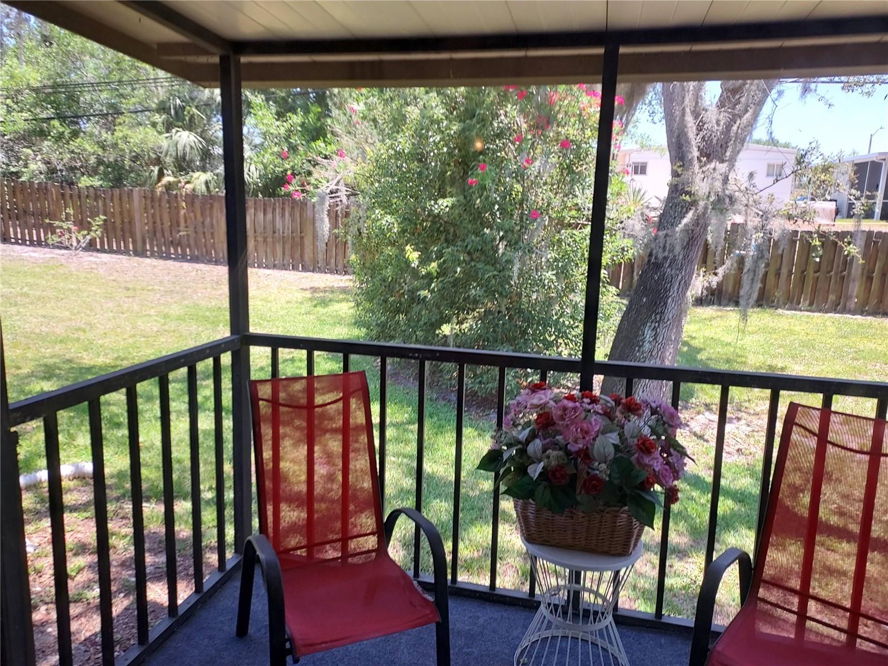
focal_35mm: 24
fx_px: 616
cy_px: 333
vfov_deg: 56.8
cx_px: 444
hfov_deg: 71.6
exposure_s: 1/60
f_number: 1.8
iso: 40
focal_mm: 4.6
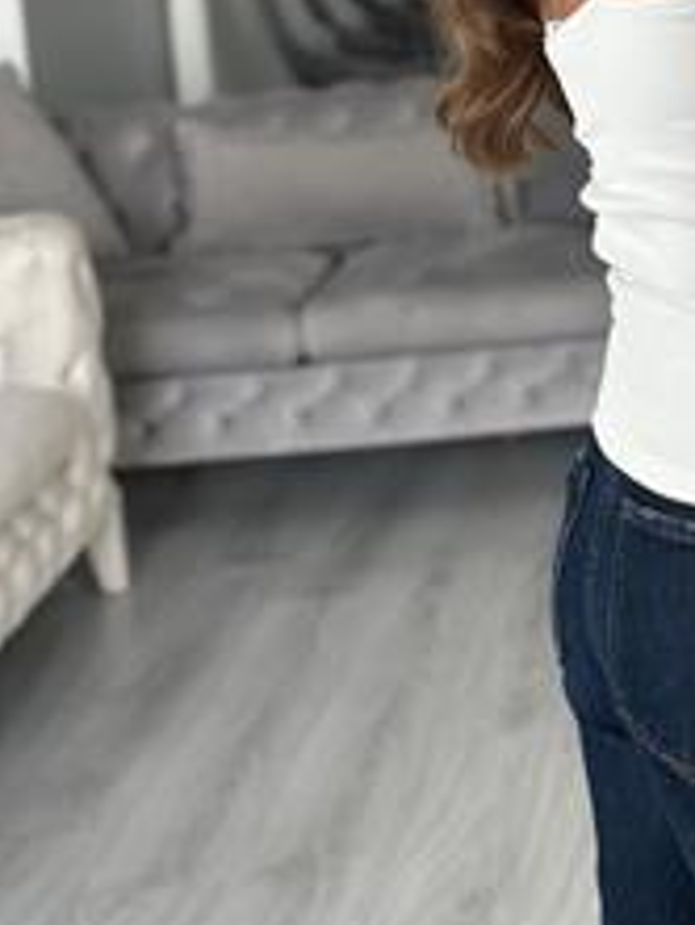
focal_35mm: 110
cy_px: 138
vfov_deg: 17.7
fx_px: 2942
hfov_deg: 13.3
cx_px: 724
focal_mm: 6.86
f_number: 1.78
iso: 200
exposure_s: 1/60
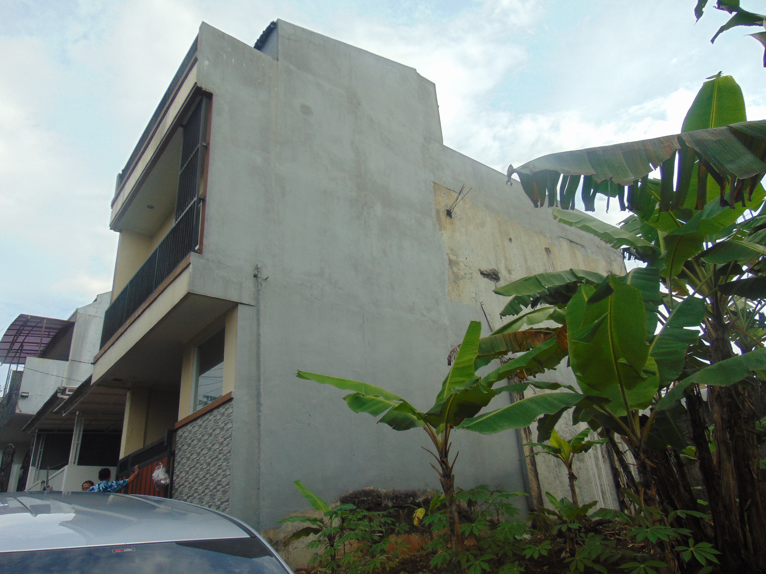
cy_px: 287
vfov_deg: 54.9
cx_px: 383
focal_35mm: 25
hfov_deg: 69.4
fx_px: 553
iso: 80
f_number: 3
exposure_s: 1/320
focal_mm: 4.5
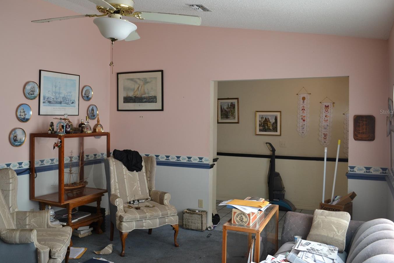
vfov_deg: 41.0
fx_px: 350
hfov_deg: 58.6
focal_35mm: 32
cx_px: 172
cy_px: 112
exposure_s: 1/50
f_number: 3.5
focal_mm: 18
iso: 400
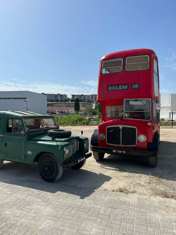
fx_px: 176
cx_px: 88
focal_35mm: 26
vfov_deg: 67.3
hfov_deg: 53.1
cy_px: 118
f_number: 1.5
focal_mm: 5.7
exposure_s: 1/6579
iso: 50
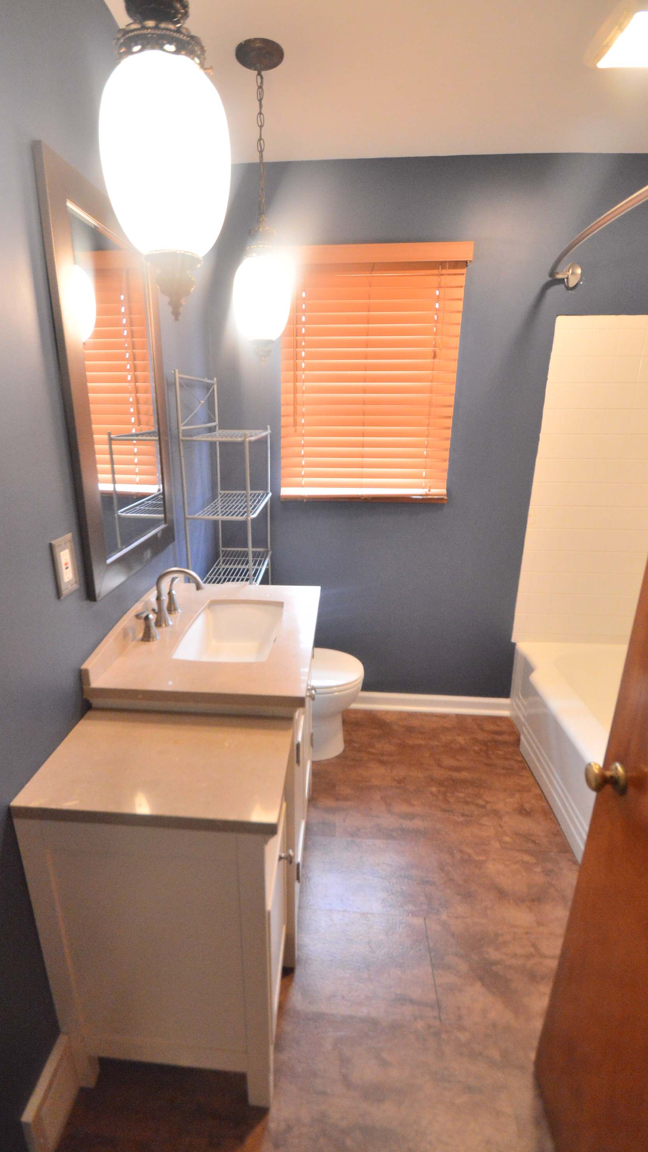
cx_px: 308
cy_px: 567
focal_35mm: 16
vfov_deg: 99.4
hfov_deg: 67.0
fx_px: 489
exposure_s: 1/60
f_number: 3.5
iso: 2000
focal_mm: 10
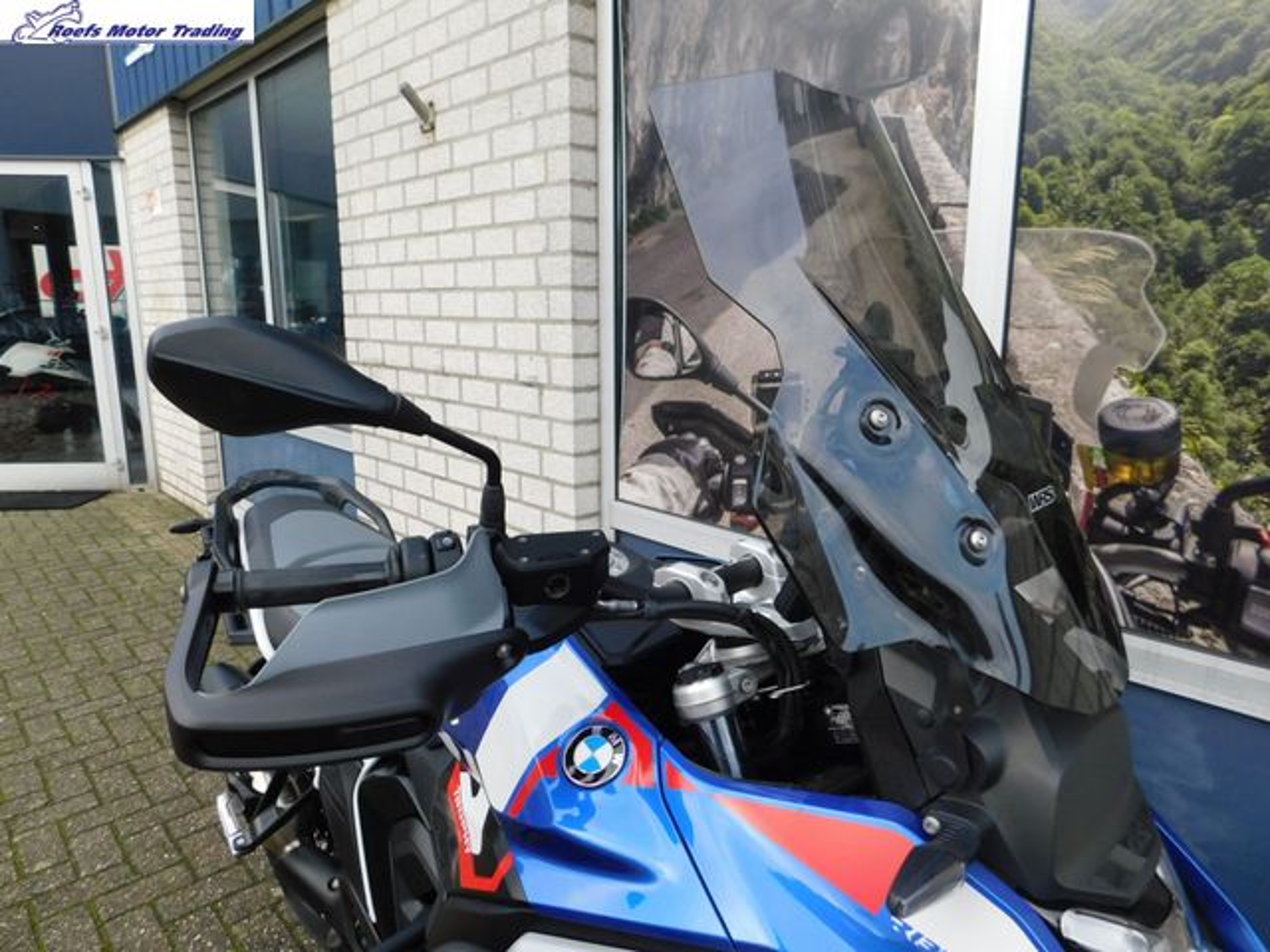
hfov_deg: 73.9
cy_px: 476
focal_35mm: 23
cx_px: 635
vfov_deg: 58.9
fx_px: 844
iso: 125
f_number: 3
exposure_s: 1/200
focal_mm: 4
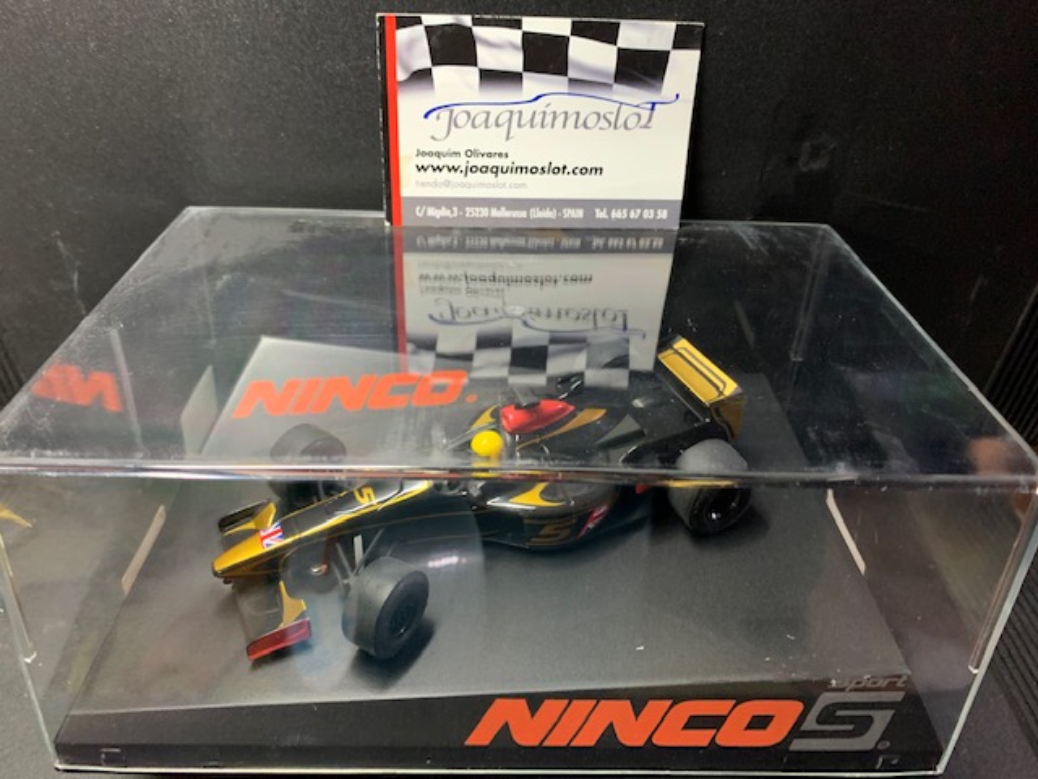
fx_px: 780
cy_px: 390
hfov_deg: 67.3
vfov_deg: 53.1
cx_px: 519
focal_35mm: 26
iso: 400
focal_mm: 4.25
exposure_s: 1/25
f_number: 1.8
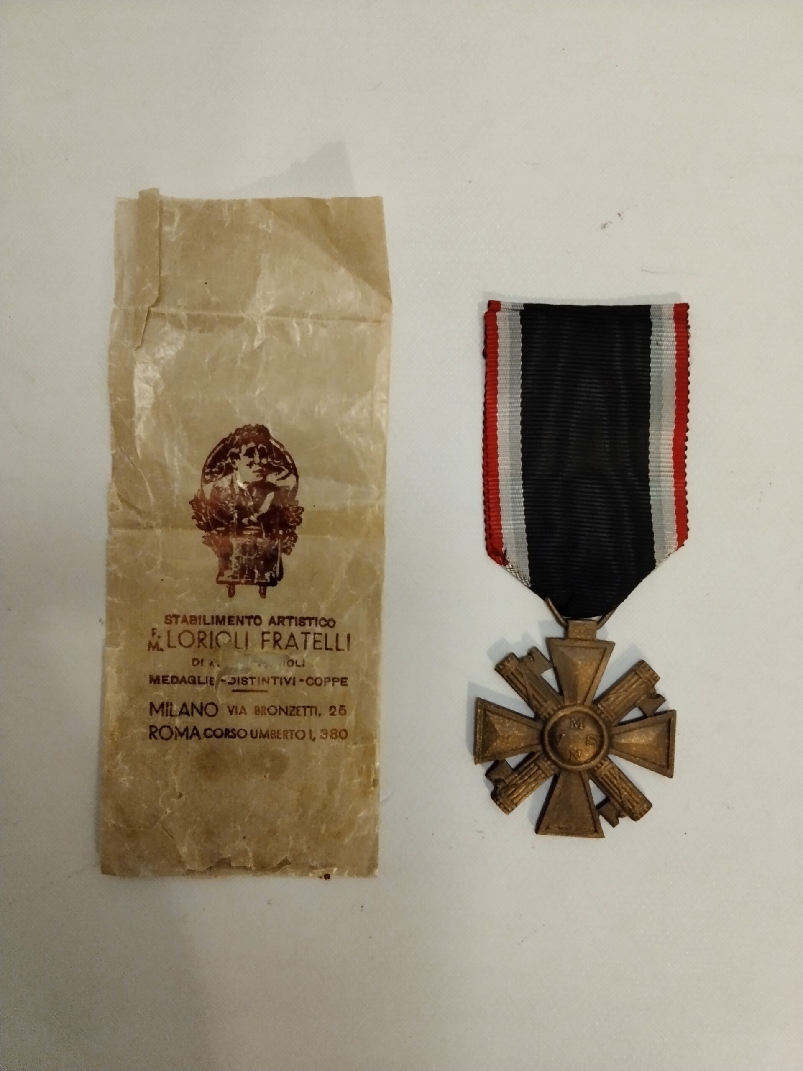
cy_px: 536
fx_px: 804
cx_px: 402
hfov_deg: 53.1
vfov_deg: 67.3
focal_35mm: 26
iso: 237
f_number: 2
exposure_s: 1/50
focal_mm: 2.78
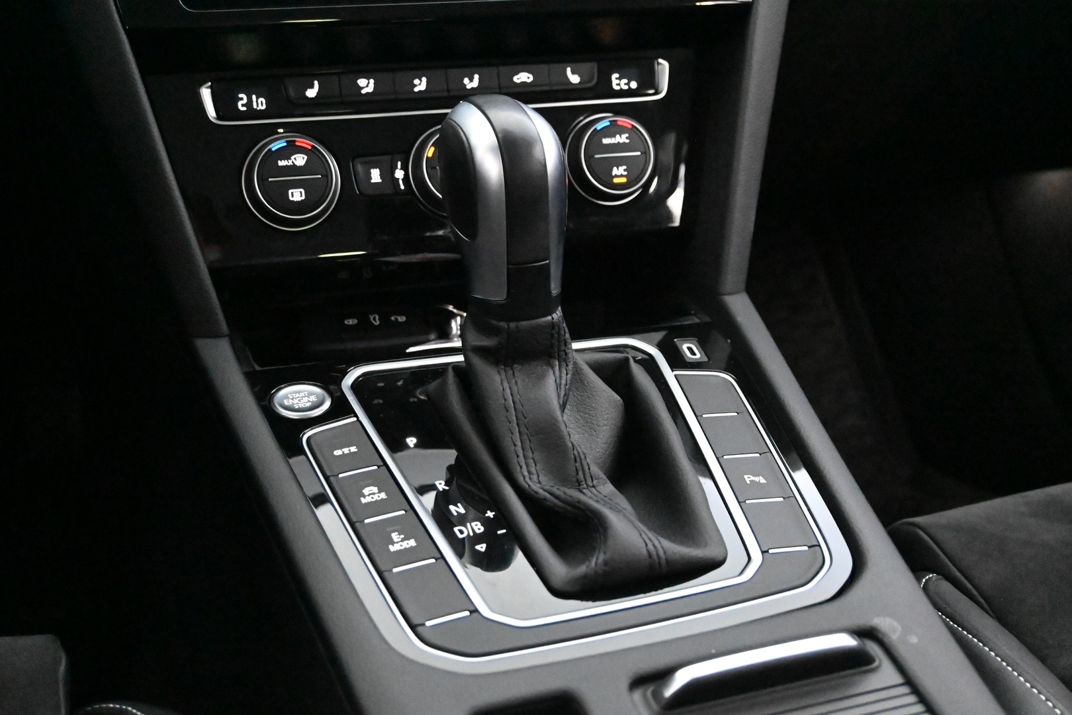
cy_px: 358
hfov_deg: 43.0
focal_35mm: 46
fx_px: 1362
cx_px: 536
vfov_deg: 29.4
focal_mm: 30.5
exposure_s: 1/50
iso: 20000
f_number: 4.8
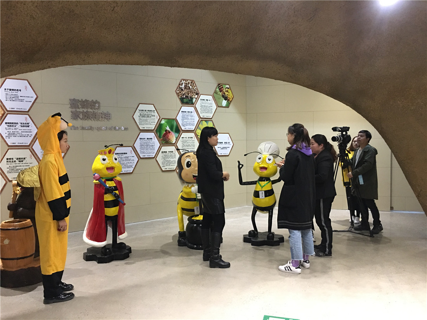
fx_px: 358
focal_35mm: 29
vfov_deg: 48.2
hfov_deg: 61.7
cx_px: 214
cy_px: 160
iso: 125
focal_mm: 4.15
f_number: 2.2
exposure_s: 1/8
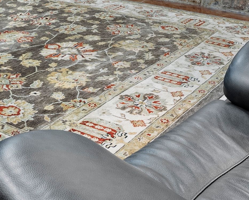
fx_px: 472
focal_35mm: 64
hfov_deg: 29.5
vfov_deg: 19.6
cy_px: -129
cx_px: 109
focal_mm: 15
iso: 640
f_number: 8
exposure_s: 2.5
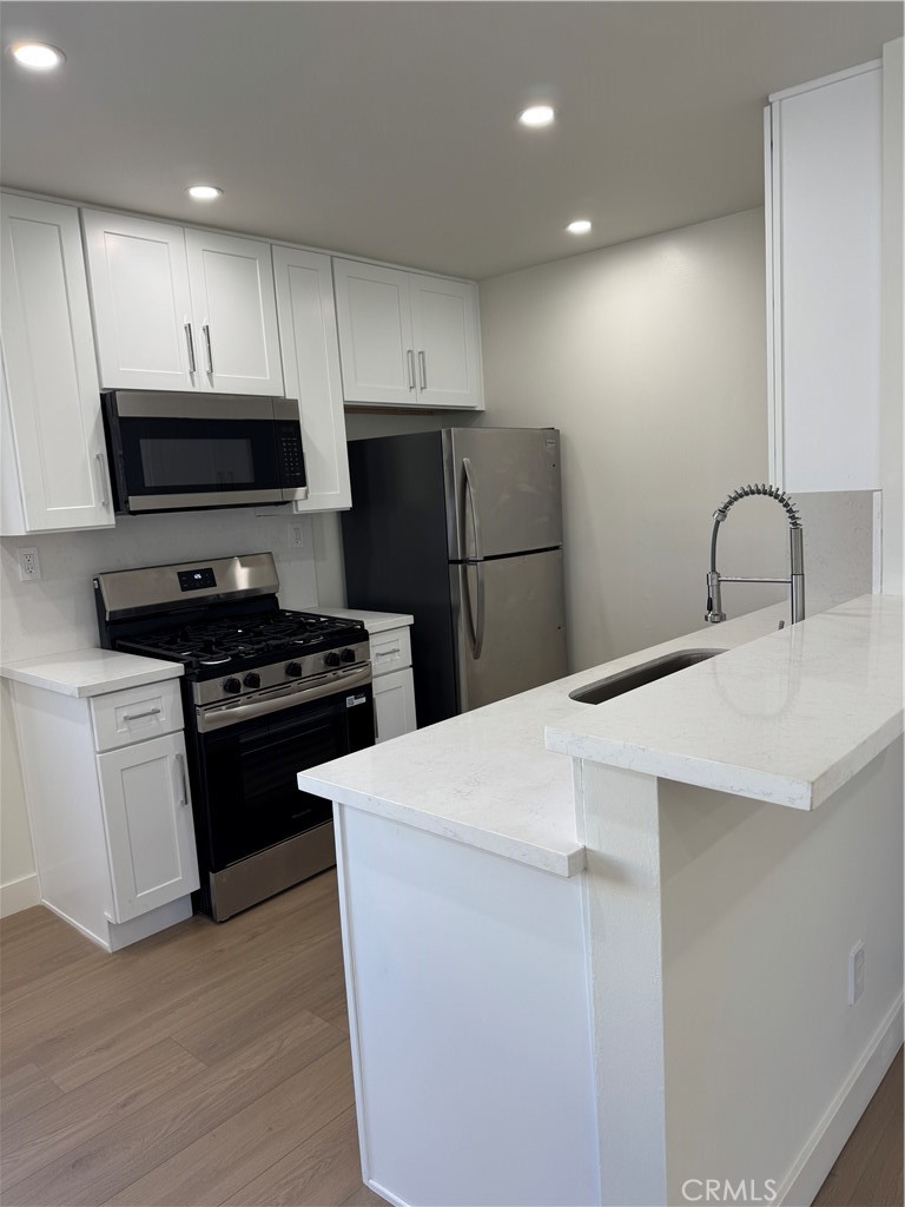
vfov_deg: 71.6
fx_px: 837
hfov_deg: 56.8
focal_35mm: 24
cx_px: 452
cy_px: 604
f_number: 1.78
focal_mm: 6.76
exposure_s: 1/121
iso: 64
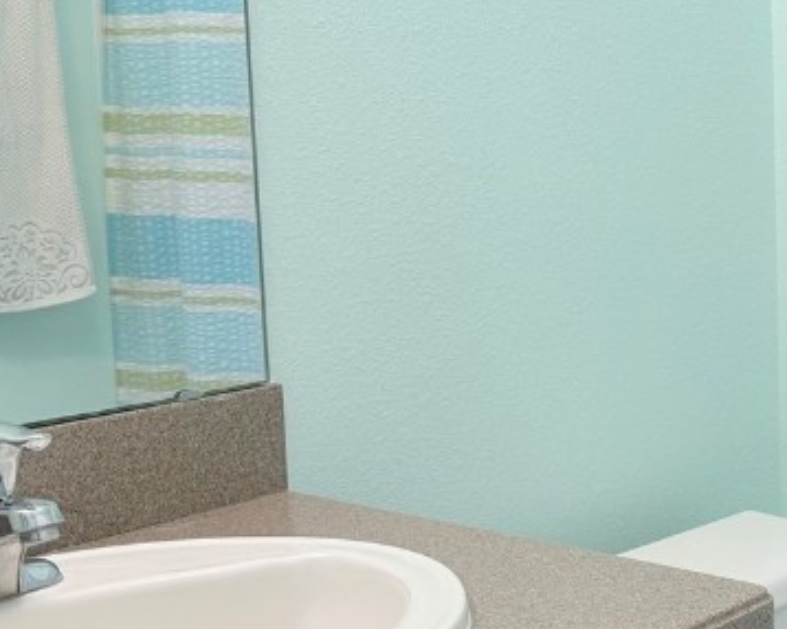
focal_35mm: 67
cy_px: 301
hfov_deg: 26.2
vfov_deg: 22.8
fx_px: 1560
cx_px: 862
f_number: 1.78
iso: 125
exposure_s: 1/60
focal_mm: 6.76
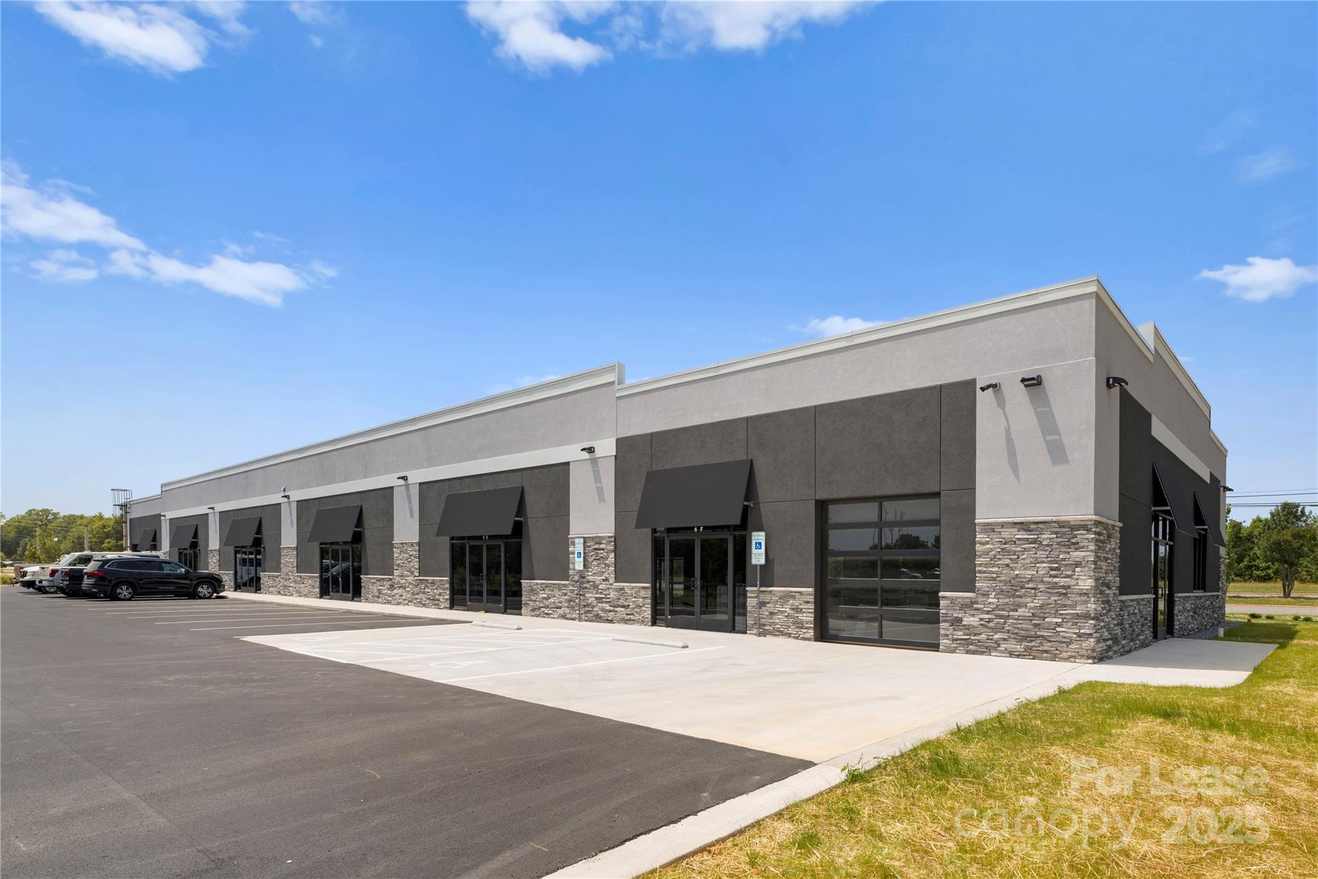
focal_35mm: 18
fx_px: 674
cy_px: 440
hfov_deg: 88.7
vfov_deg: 66.2
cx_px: 659
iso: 250
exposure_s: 1/400
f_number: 11
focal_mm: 18.4
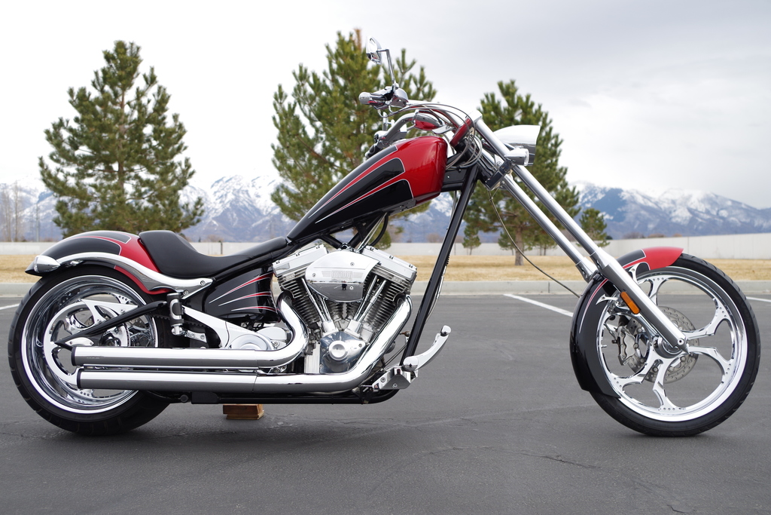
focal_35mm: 42
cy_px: 258
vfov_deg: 31.9
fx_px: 900
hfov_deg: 46.4
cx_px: 386
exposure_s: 1/200
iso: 100
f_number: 5
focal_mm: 28.13
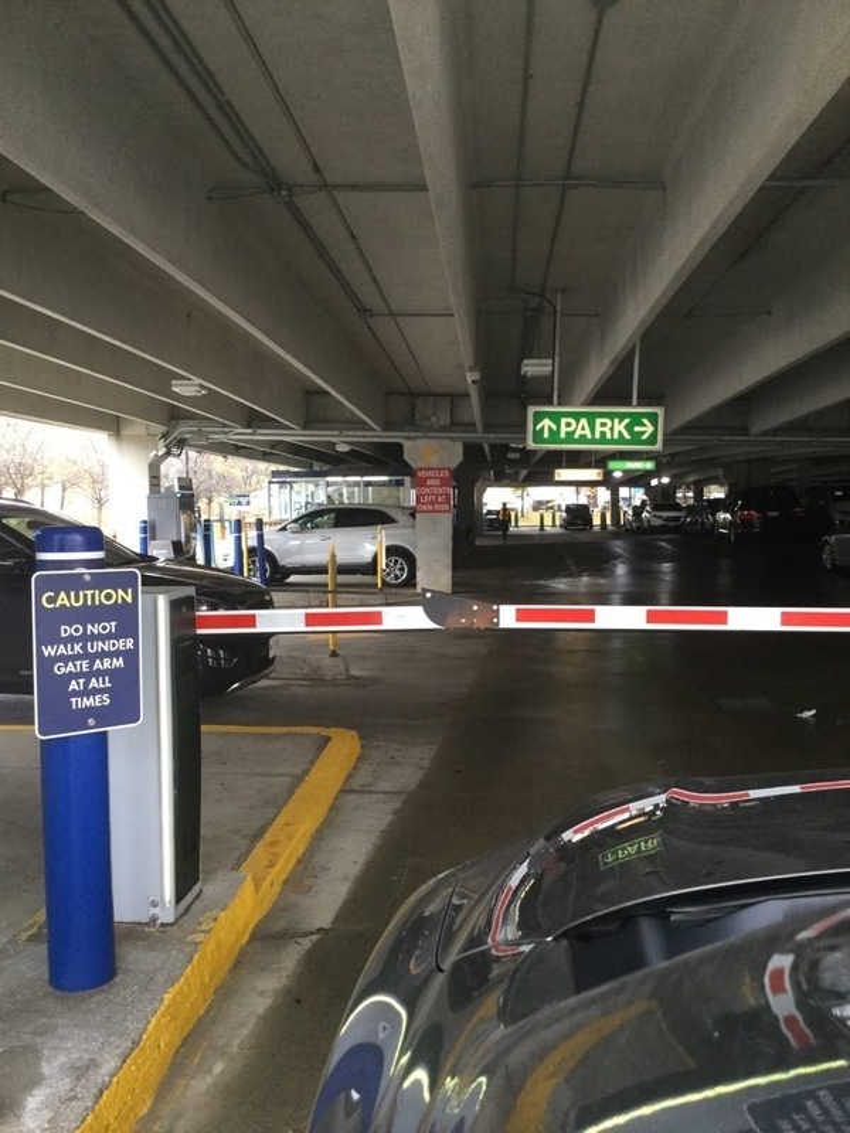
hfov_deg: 45.4
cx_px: 425
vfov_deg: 58.4
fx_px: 1015
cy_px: 566
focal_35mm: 31
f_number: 2.4
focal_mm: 3.3
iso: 50
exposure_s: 1/30
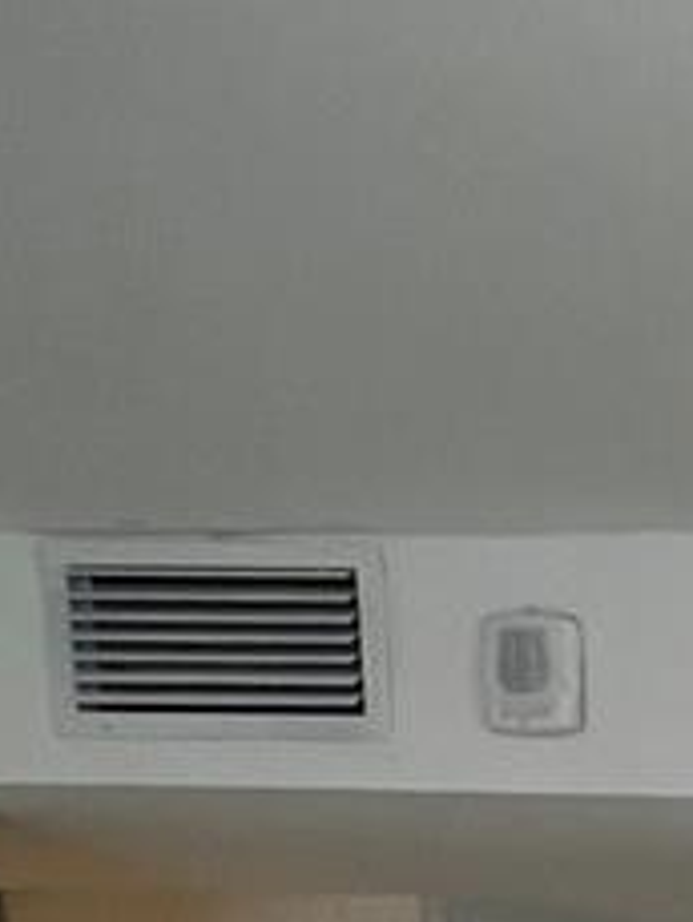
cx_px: 1712
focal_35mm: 68
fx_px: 1813
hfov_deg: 14.0
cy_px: 1377
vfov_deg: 23.1
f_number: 1.8
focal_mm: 1.57
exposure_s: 1/120
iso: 80
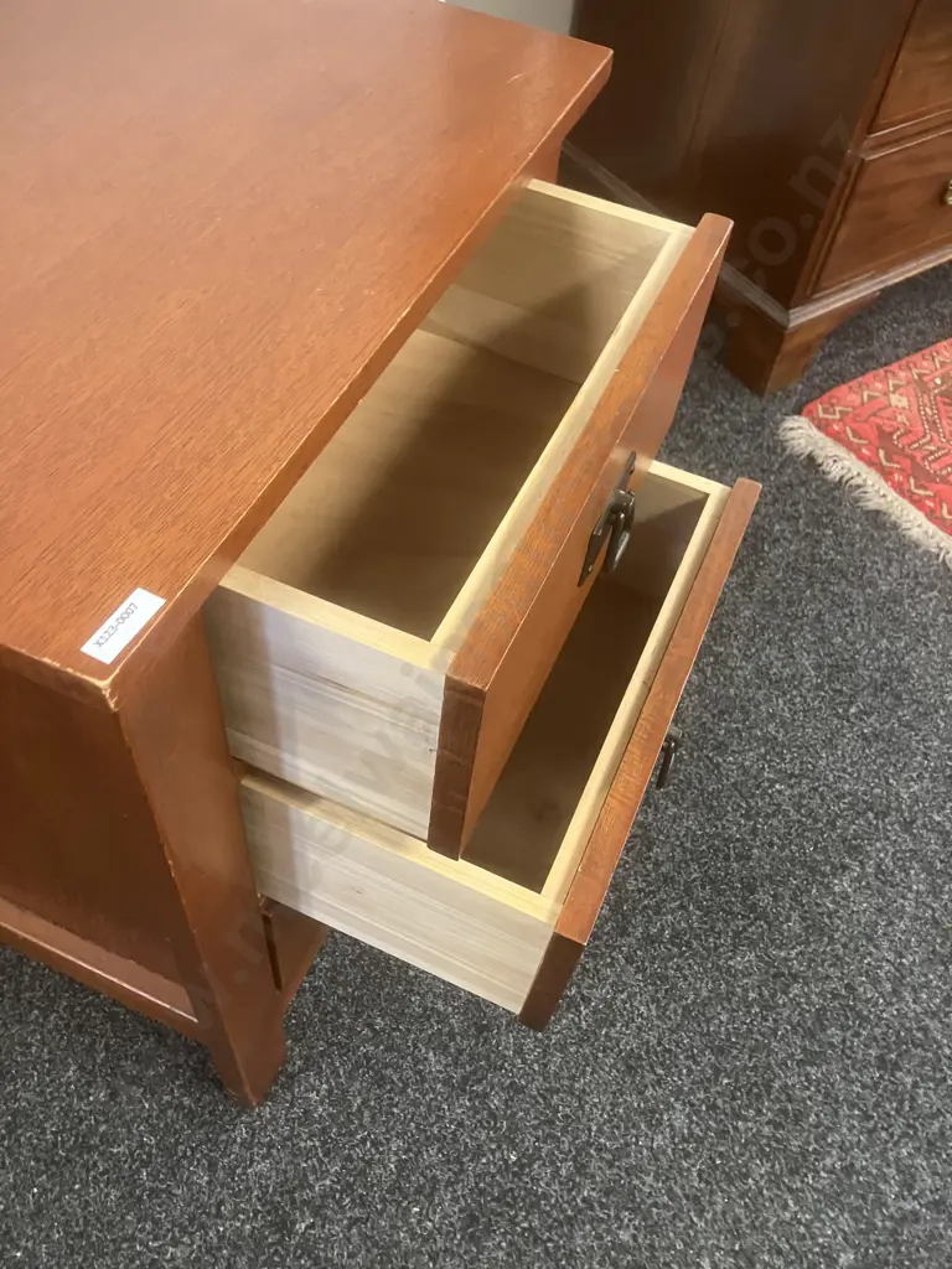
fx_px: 1027
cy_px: 634
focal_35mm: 28
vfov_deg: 63.4
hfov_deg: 49.7
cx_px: 476
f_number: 1.8
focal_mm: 3.99
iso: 320
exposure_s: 1/33
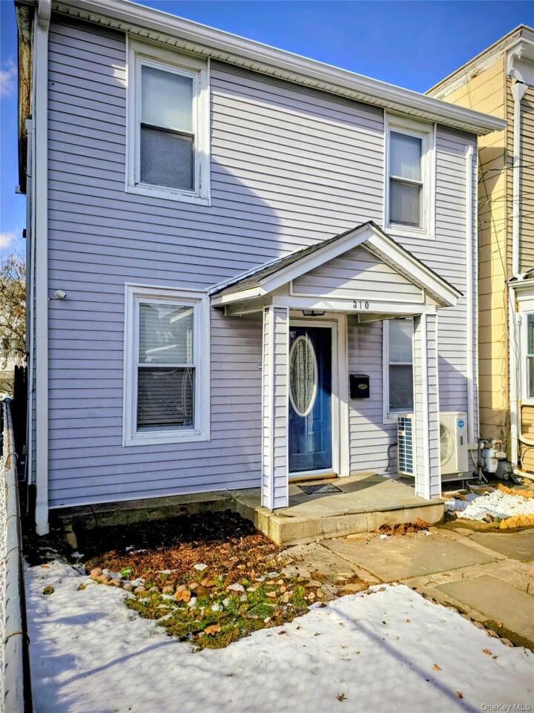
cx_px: 267
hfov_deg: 58.8
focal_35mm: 23
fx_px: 473
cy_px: 356
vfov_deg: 73.9
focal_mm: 6.3
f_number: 1.7
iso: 12
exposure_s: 1/832
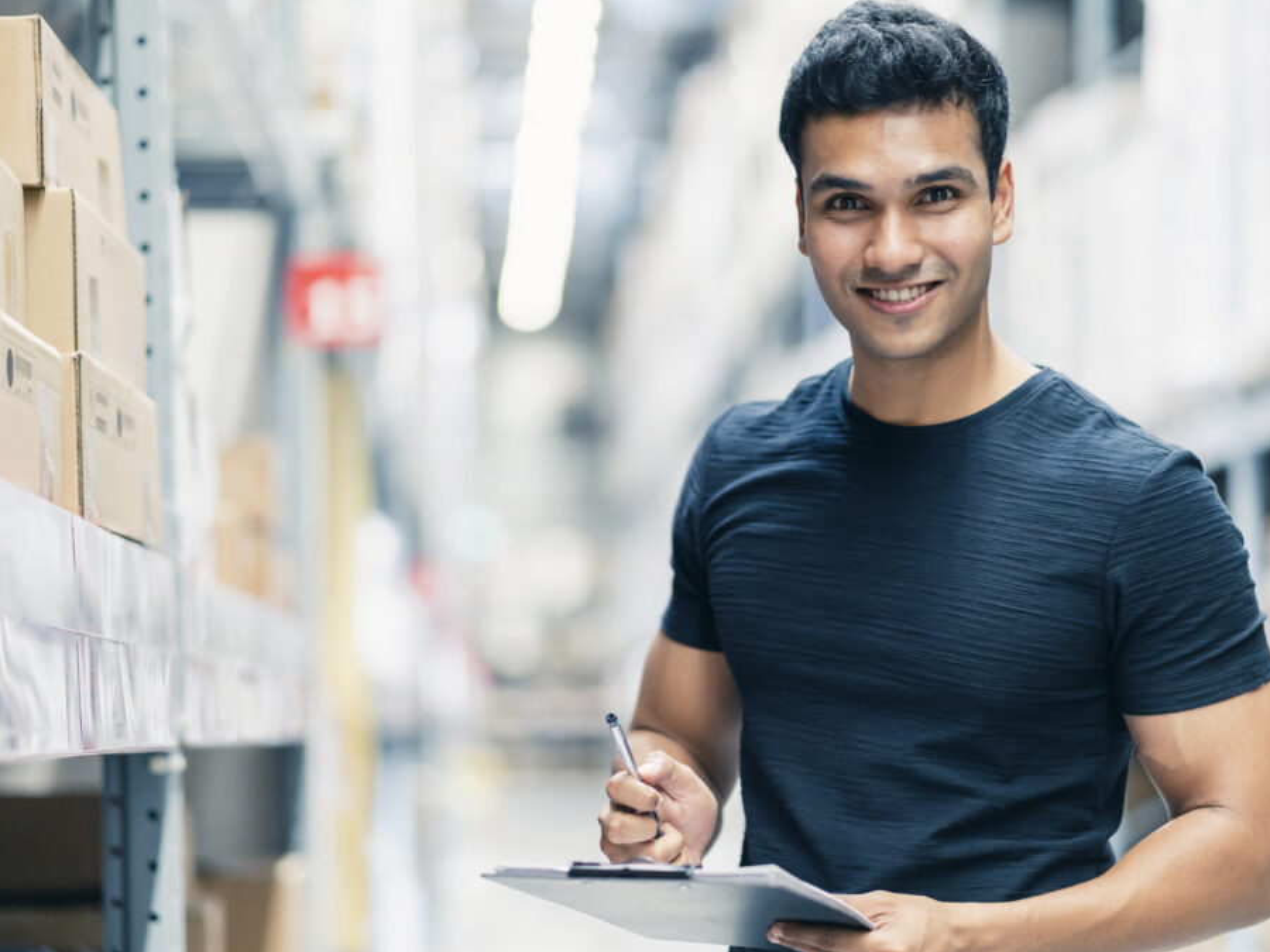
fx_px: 3412
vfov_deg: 15.9
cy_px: 479
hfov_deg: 21.1
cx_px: 576
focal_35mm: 93
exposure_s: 1/200
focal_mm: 85
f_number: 1.8
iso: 640
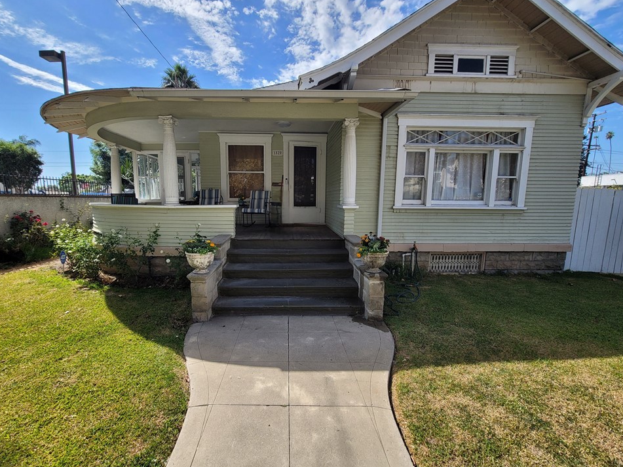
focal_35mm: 14
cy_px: 239
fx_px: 252
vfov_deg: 85.6
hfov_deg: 102.0
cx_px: 294
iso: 64
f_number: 2.2
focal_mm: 2.2
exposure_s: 1/1429
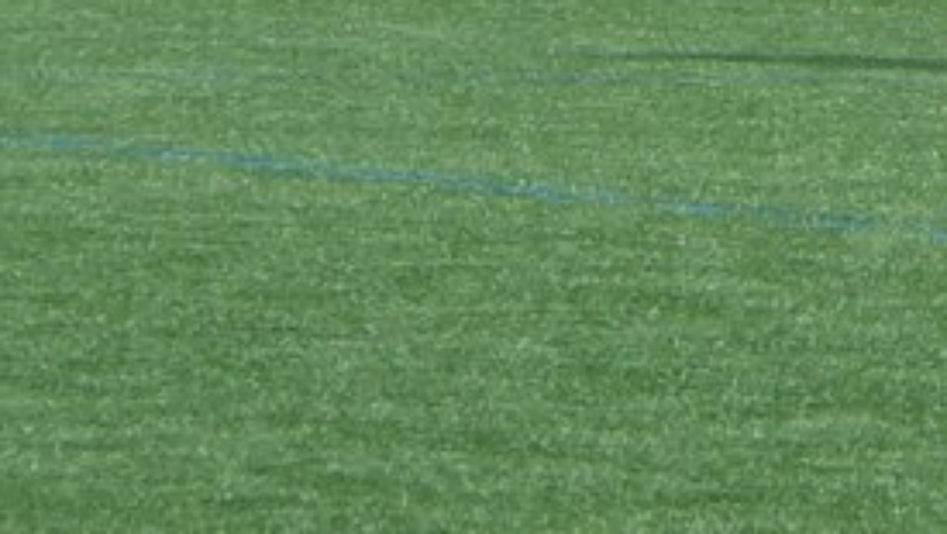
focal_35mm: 1015
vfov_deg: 1.2
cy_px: 7
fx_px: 25500
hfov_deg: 2.1
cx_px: 1388
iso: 80
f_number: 4.1
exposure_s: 1/400
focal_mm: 38
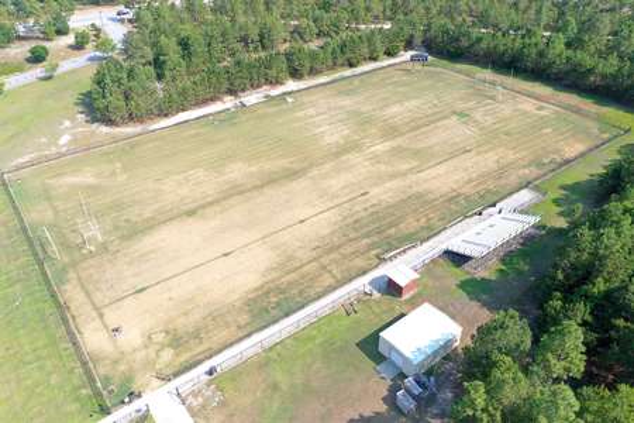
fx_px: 493
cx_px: 317
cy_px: 212
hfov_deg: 65.5
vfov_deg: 46.4
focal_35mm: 28
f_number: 5
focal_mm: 10.26
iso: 100
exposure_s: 1/240
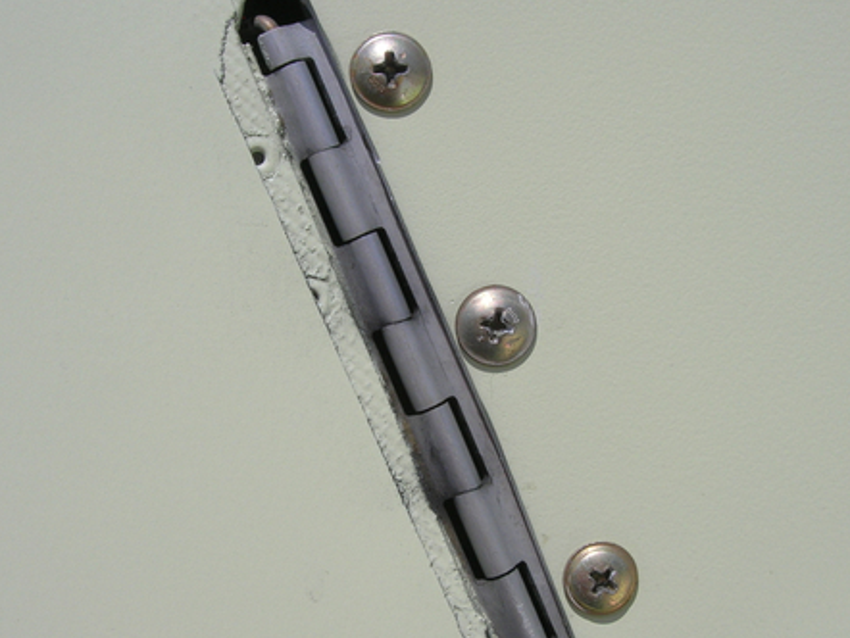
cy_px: 384
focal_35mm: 55
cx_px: 427
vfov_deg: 26.5
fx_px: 1351
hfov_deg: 34.9
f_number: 4.8
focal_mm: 7.8
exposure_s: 1/1524
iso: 64
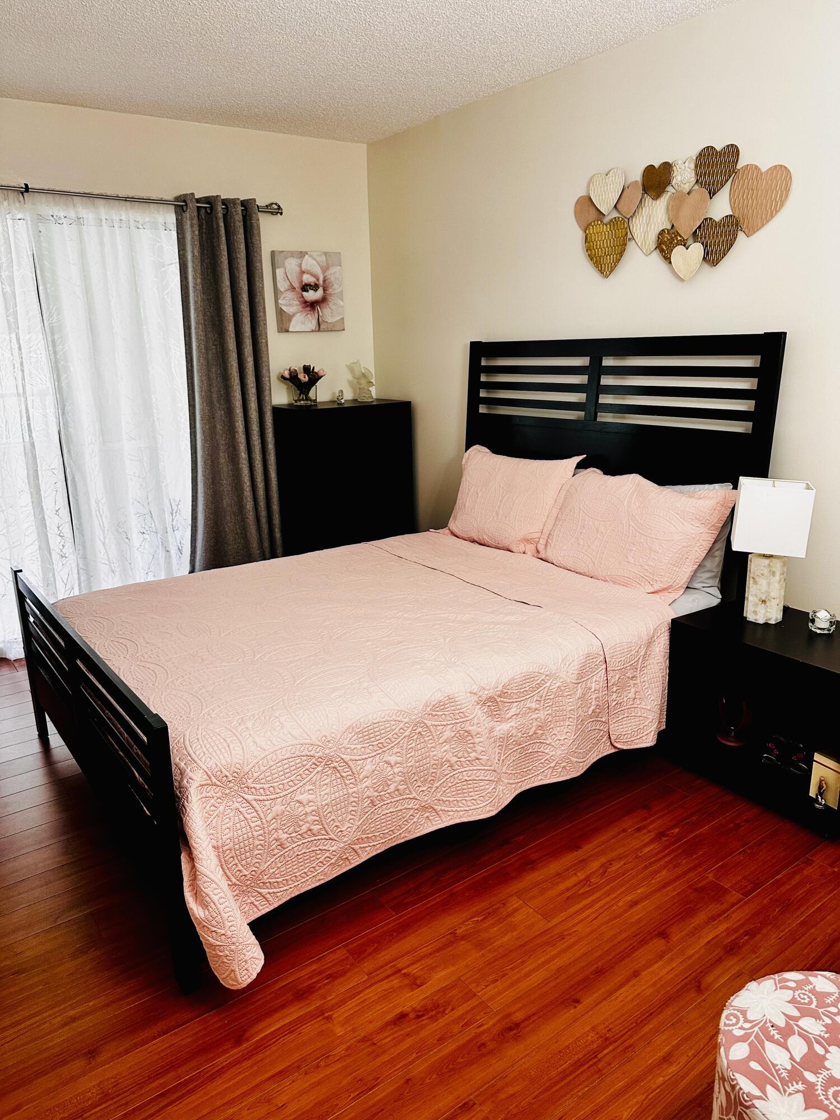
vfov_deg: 71.6
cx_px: 420
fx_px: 777
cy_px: 560
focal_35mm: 24
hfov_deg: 56.8
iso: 200
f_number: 1.78
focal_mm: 6.86
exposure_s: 1/60
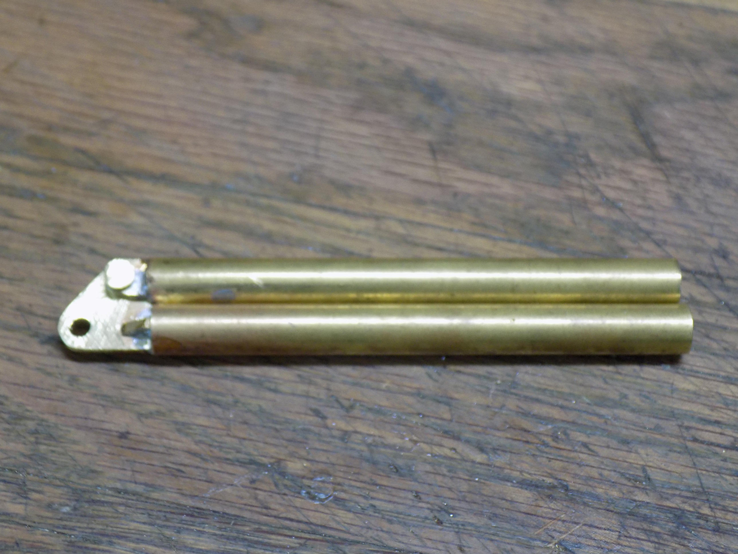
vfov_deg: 21.0
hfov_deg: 27.8
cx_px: 369
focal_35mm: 70
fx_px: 1492
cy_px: 277
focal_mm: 12.5
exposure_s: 1/30
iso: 280
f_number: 4.2
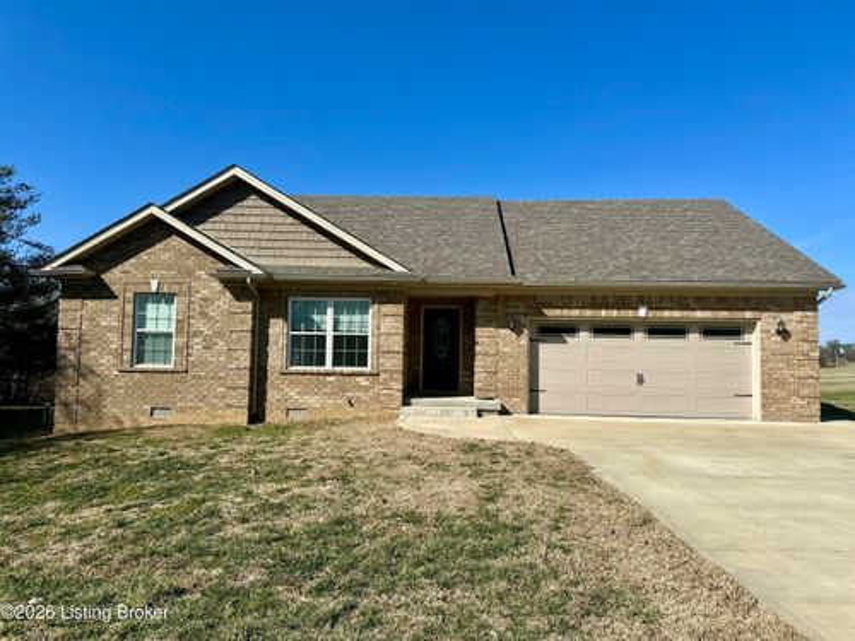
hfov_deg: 71.6
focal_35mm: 24
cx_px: 428
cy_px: 320
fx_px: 593
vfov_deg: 56.8
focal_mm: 6.86
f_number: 1.78
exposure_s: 1/5848
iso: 80
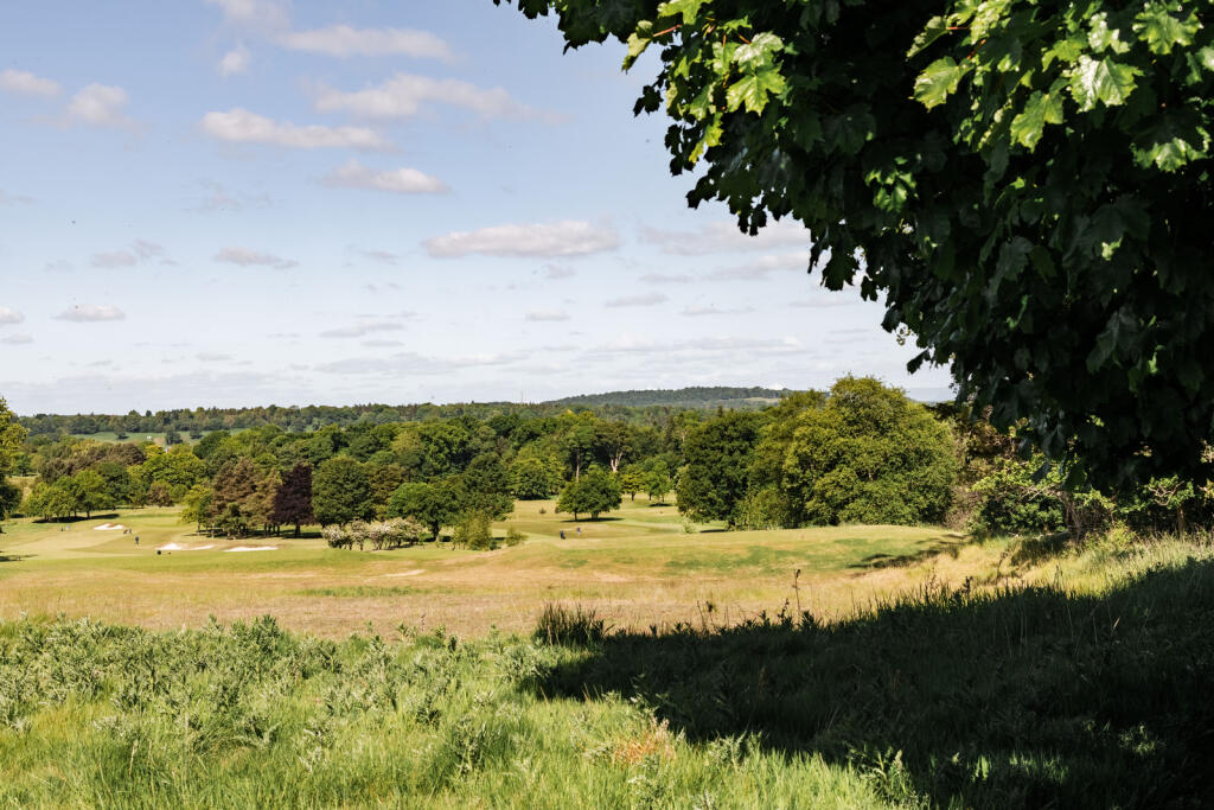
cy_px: 405
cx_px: 607
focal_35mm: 50
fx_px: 1686
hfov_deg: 39.6
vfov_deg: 27.0
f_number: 10
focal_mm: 50
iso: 200
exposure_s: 1/5000
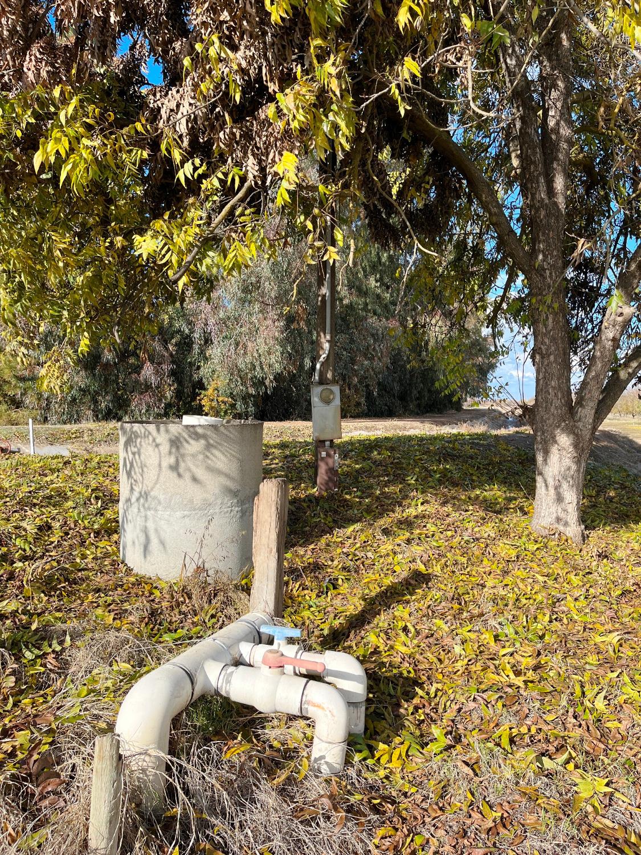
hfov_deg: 53.1
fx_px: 642
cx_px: 320
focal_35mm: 26
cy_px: 428
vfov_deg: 67.3
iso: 50
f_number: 1.6
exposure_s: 1/1721
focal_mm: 5.1
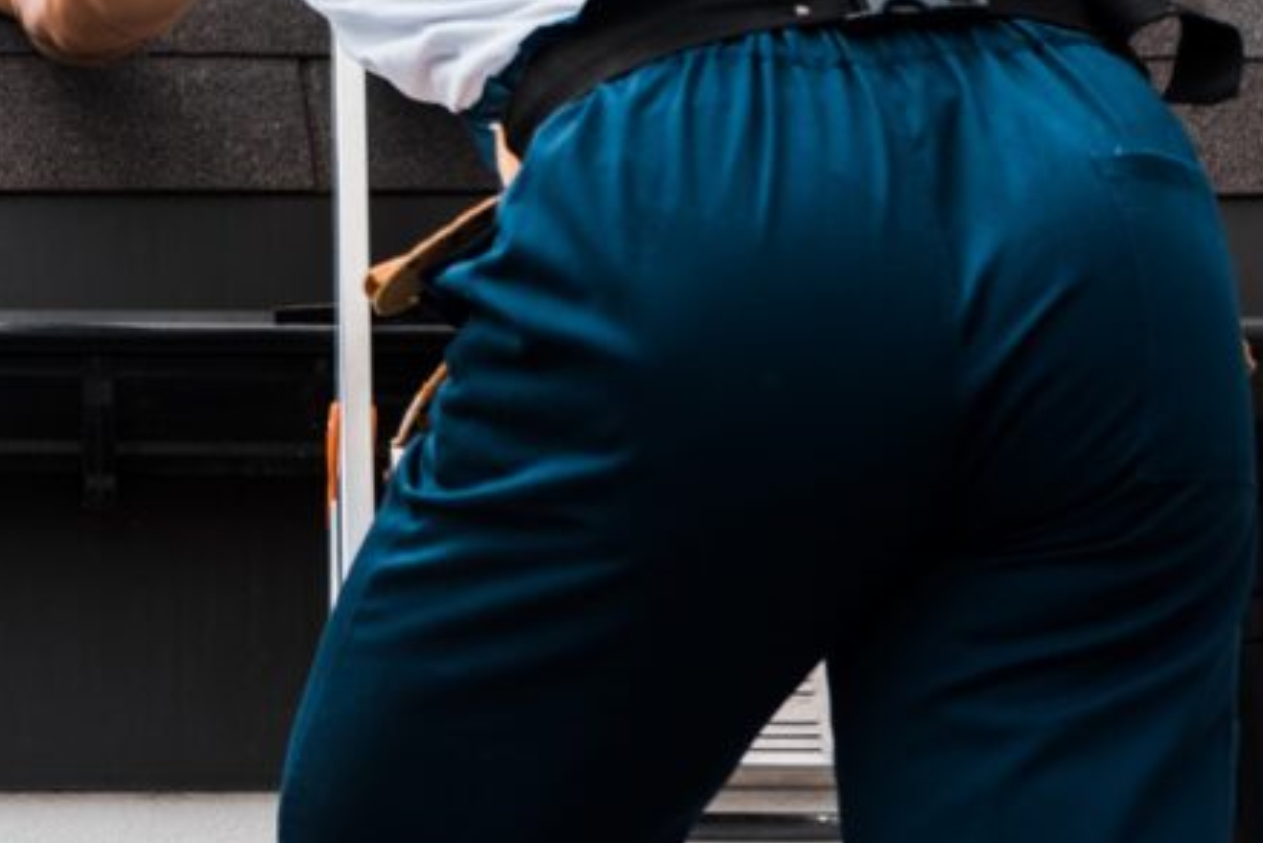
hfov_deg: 14.3
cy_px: -53
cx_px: -152
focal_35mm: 140
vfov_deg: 9.7
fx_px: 4913
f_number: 3.5
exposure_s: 1/1250
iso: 100
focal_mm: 60
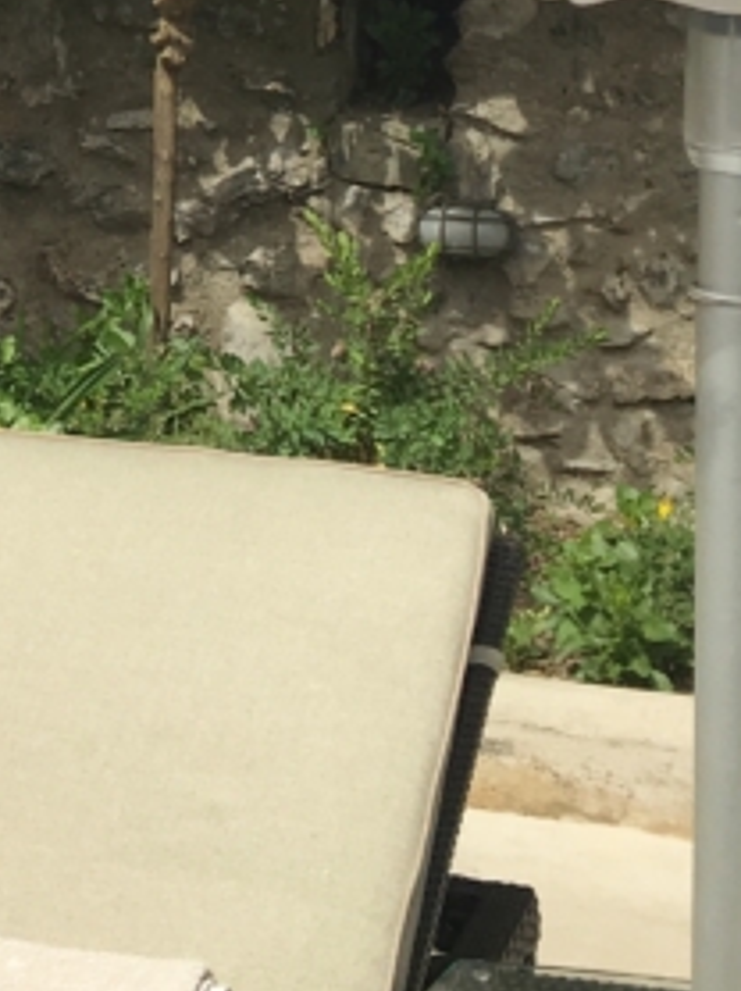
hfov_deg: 13.2
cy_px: -520
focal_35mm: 107
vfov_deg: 16.6
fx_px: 3059
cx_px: -281
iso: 25
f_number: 2.2
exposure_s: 1/2198
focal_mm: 4.15
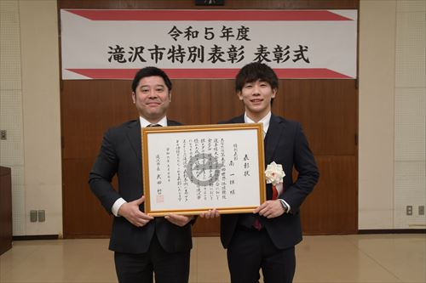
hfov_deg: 53.1
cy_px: 142
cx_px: 213
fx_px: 426
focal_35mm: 36
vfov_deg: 36.8
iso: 800
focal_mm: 24
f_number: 8
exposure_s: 1/100
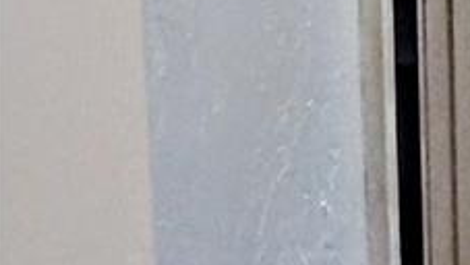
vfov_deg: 9.4
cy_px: -381
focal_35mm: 115
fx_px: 1434
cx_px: 928
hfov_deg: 15.2
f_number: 2
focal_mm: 3.54
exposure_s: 1/30
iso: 391
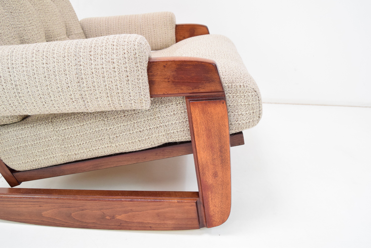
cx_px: 186
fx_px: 278
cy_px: 124
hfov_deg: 67.3
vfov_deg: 48.0
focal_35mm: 27
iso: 1600
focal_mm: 18
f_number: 6.3
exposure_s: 1/160
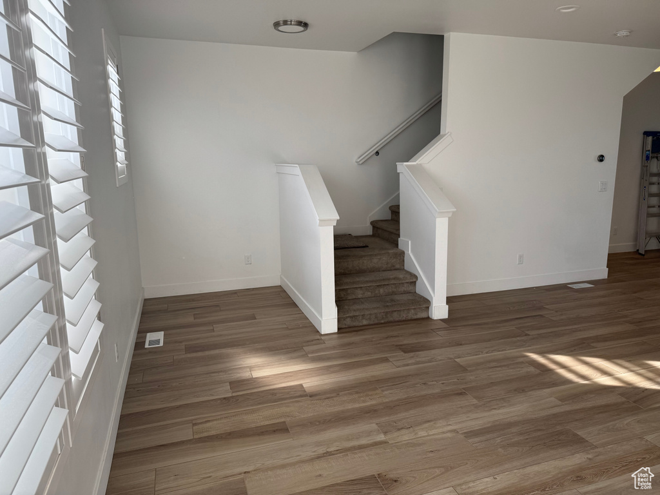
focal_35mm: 24
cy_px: 248
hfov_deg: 71.6
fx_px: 458
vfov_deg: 56.8
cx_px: 330
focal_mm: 6.76
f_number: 1.78
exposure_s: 1/514
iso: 80
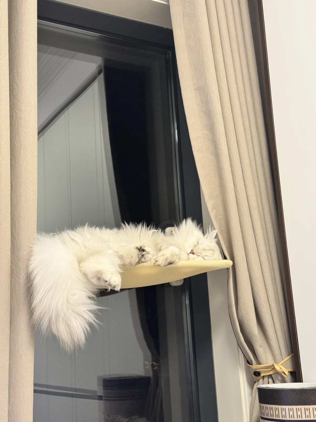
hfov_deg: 30.3
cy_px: 211
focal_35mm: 48
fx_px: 584
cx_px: 158
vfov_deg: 39.7
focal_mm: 6.76
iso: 250
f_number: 1.78
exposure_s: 1/60
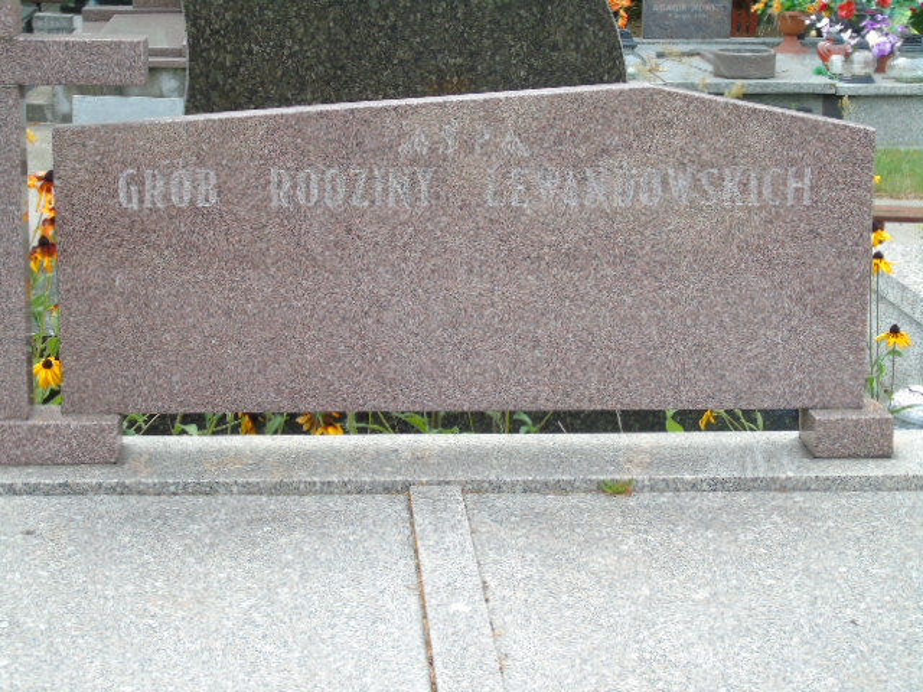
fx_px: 2186
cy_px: 346
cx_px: 462
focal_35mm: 82
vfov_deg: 18.0
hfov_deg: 23.8
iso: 80
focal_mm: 15
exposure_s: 1/160
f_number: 4.1
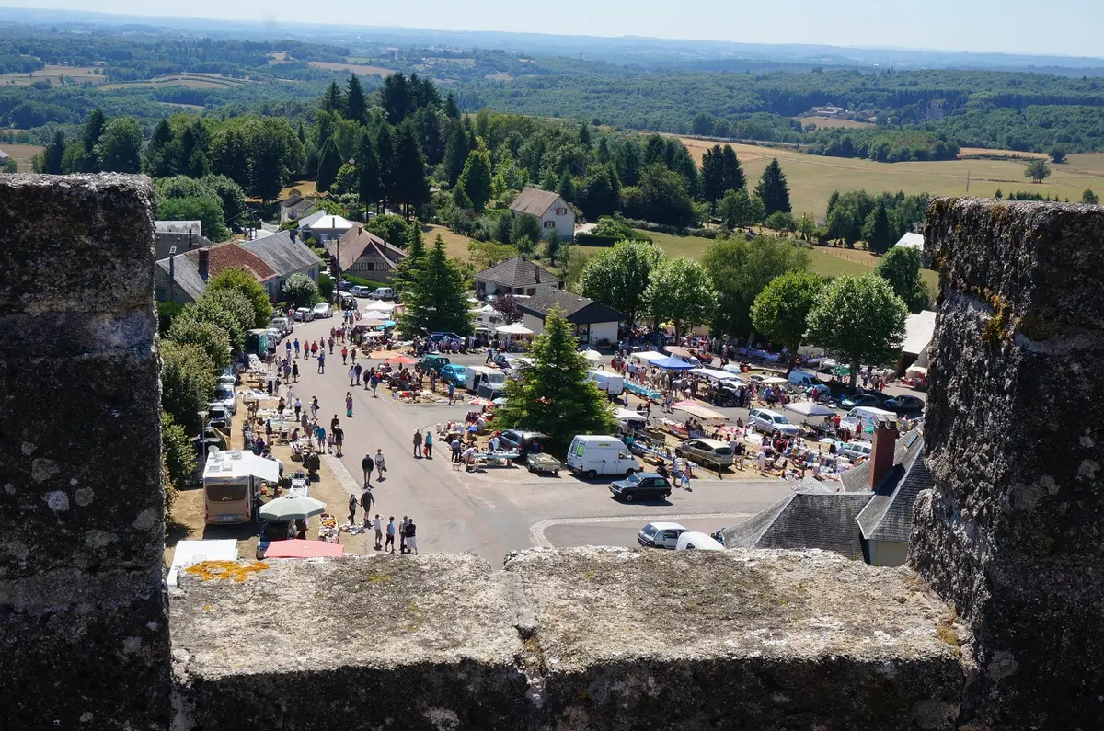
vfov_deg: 30.7
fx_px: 1331
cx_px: 552
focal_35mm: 44
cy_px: 366
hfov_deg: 45.0
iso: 100
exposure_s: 1/100
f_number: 13
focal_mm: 29
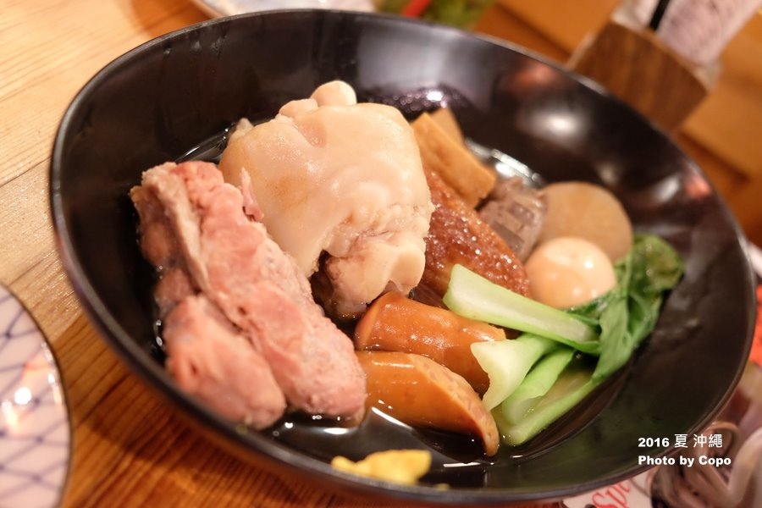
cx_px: 381
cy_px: 254
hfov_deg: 48.5
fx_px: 847
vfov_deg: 33.4
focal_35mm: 40
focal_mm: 26.5
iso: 3200
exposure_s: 1/25
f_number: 3.2
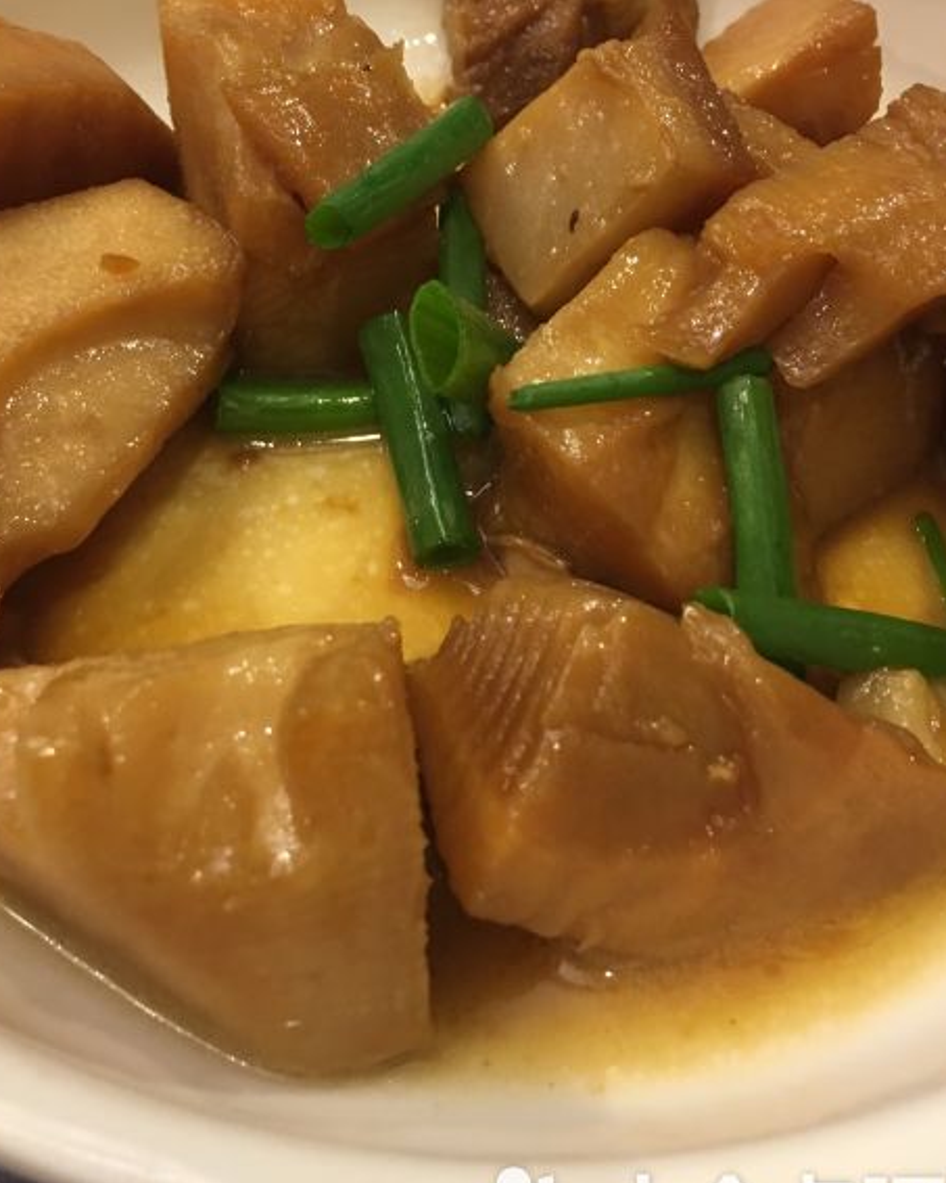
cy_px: 594
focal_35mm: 35
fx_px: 1225
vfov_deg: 51.5
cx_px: 452
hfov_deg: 42.2
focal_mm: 4.15
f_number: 2.2
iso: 100
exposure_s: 1/17
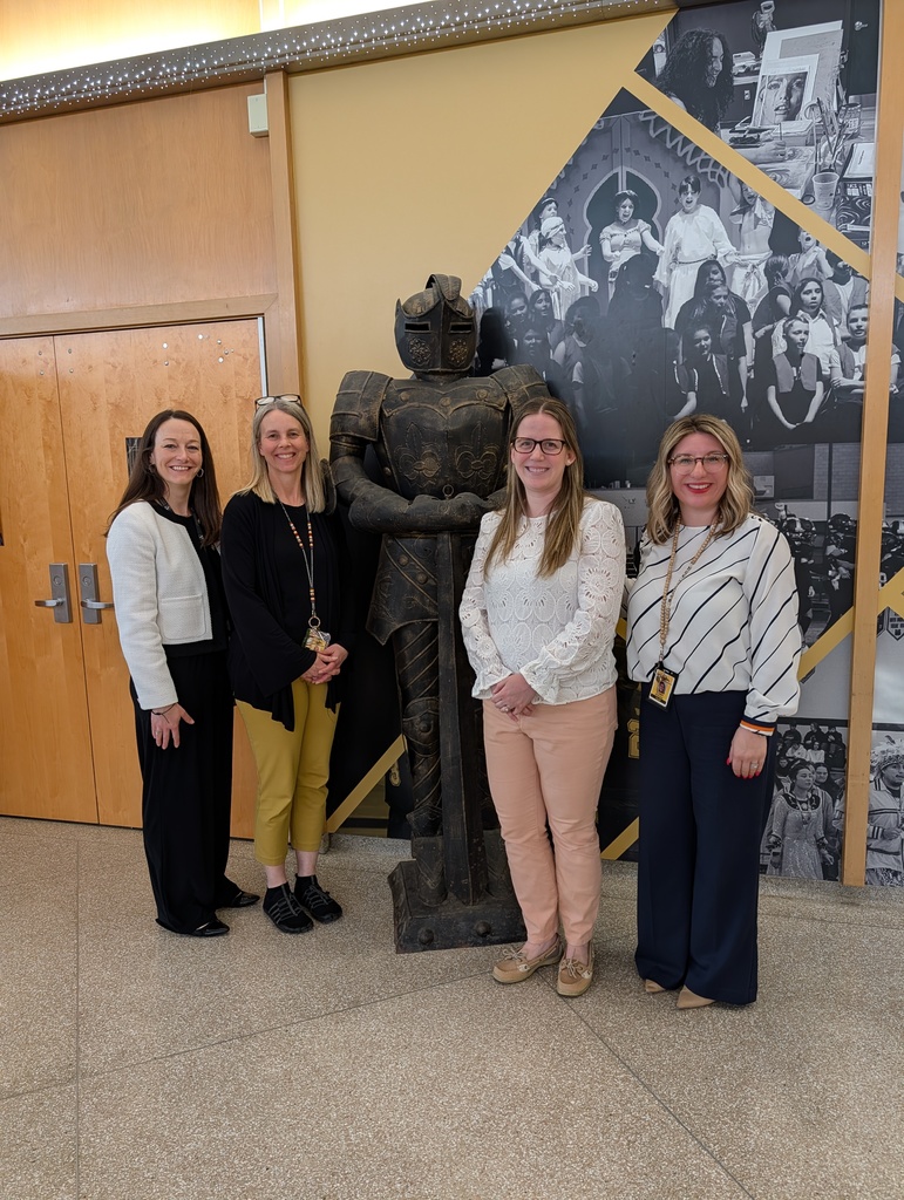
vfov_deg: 71.5
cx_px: 452
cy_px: 600
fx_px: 834
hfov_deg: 56.9
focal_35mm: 24
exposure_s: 1/24
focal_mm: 6.9
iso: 157
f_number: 1.68
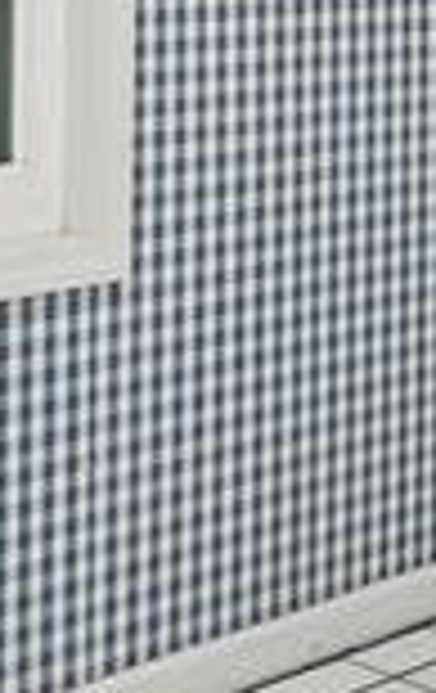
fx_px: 2042
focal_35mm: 108
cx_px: -530
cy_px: -115
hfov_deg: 10.8
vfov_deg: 18.3
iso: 2000
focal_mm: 16
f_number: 5
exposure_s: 1/320
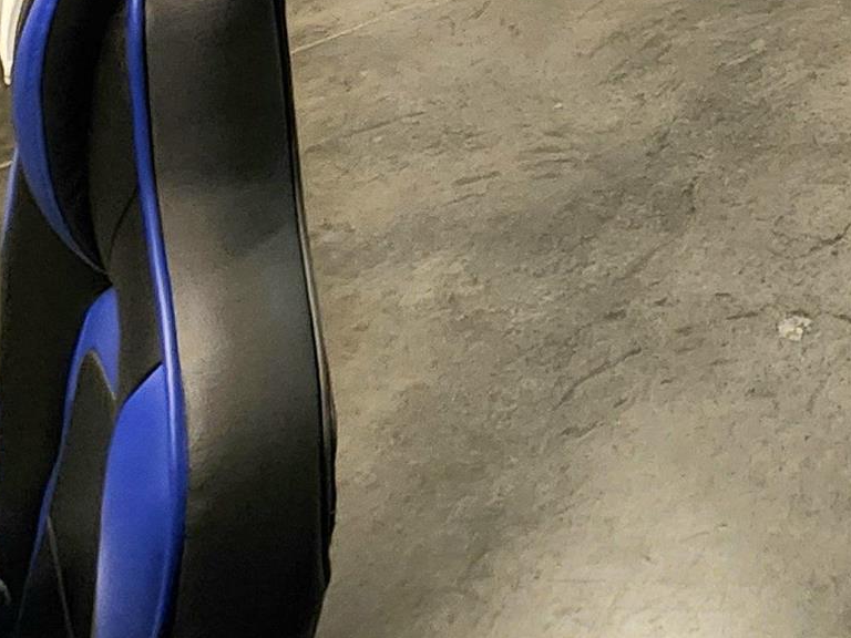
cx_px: 1157
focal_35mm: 52
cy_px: -529
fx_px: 1278
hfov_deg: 28.7
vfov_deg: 19.9
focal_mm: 2.2
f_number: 2.2
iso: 320
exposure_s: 1/30
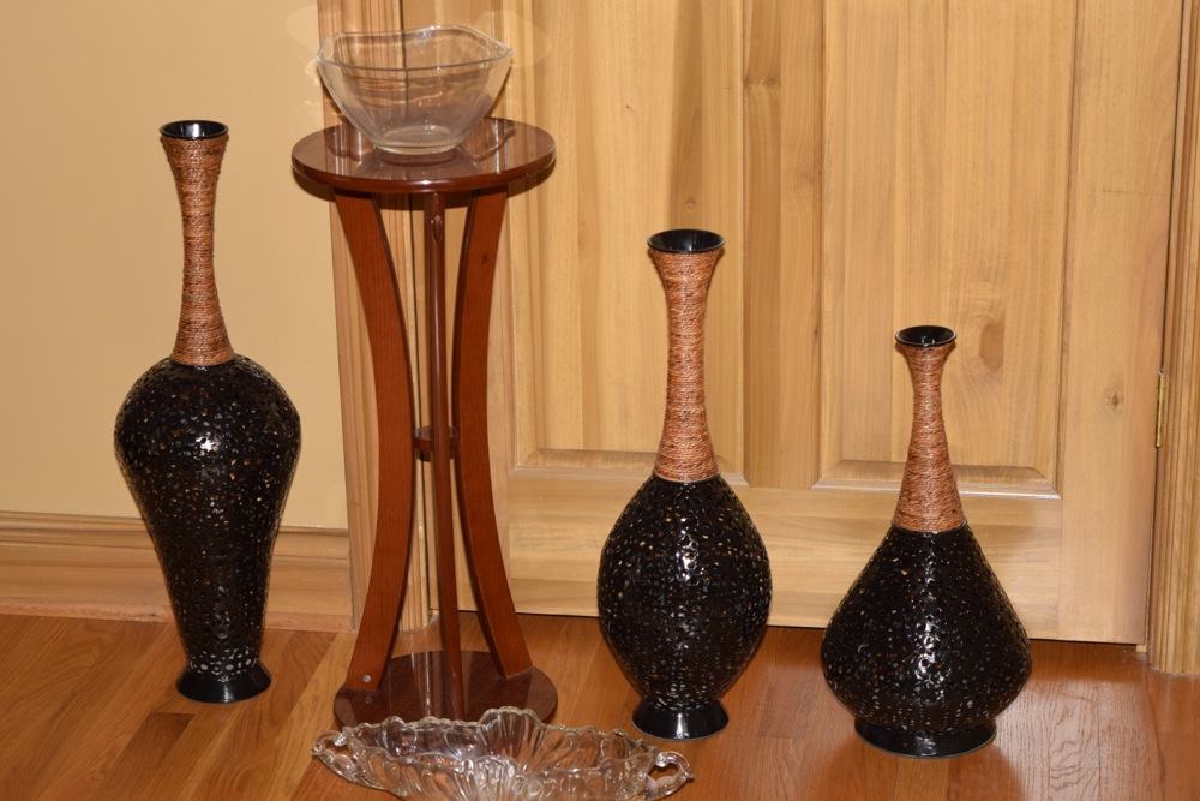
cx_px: 600
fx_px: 2750
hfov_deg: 24.6
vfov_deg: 16.6
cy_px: 400
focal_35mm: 82
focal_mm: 55
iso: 400
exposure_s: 1/200
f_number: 5.6
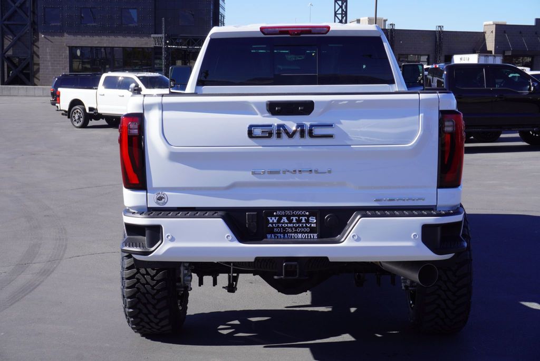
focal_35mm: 57
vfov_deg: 23.8
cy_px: 180
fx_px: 855
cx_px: 270
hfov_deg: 35.0
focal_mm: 38
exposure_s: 1/125
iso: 100
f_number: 11
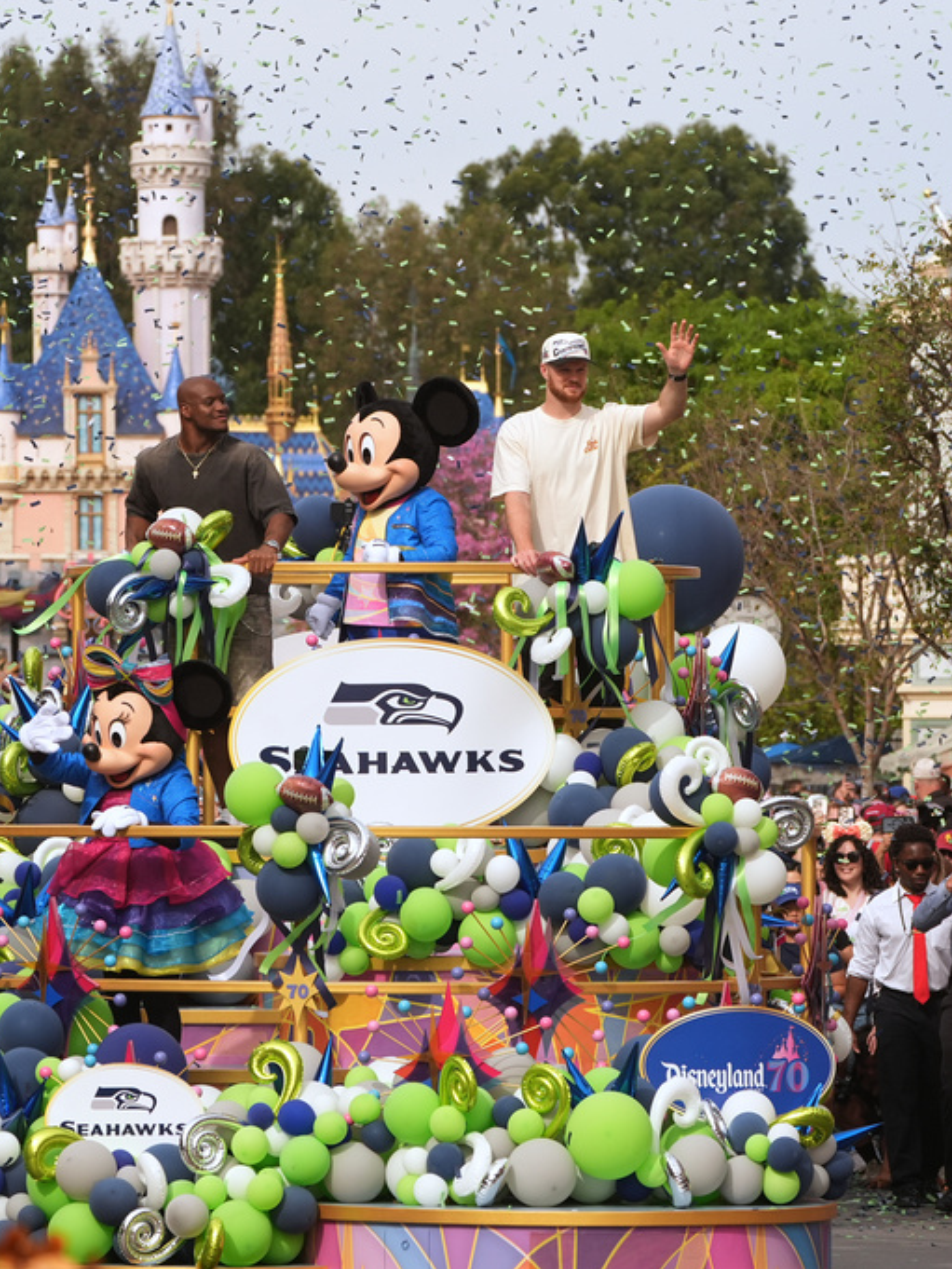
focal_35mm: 256
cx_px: 378
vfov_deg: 7.7
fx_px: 9384
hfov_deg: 5.8
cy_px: 634
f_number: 8
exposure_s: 1/2000
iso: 1000
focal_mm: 177
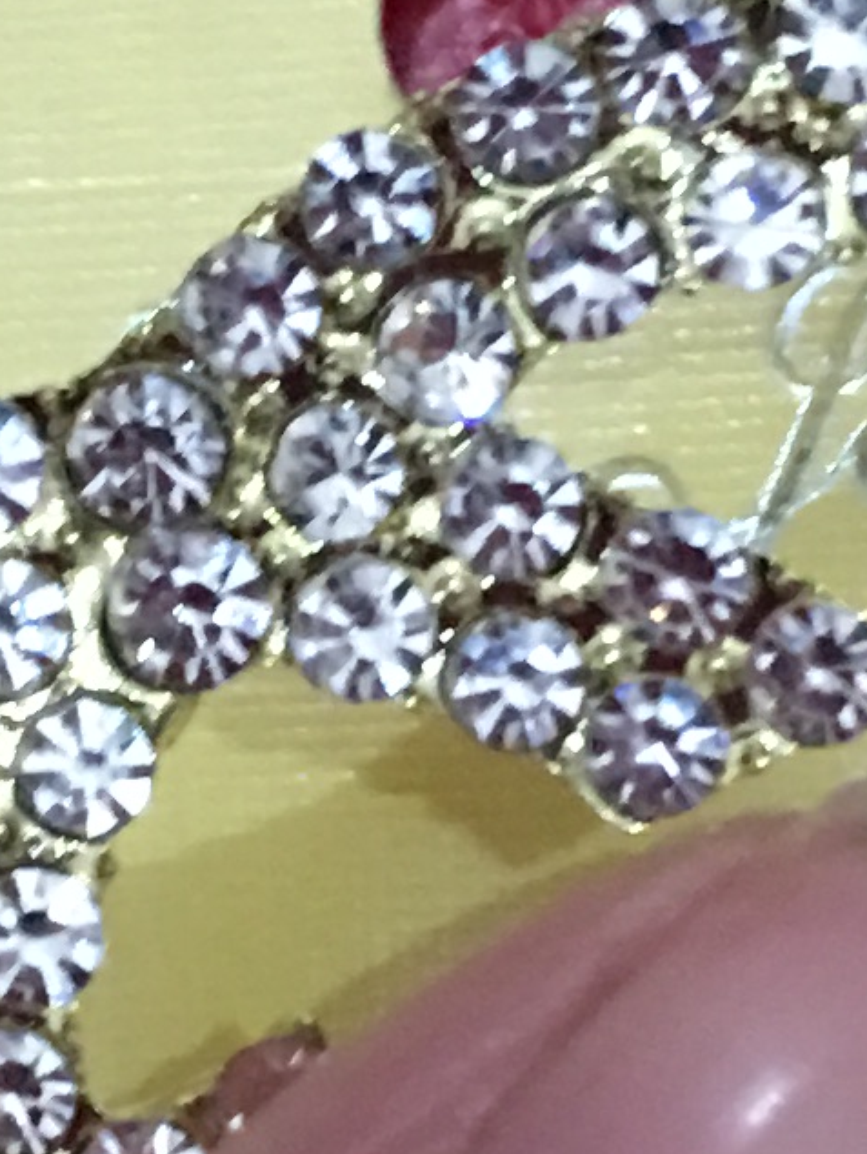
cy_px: 792
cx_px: 309
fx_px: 6138
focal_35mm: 184
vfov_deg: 10.7
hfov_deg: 8.1
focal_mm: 4.15
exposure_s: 1/8
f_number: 2.2
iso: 100
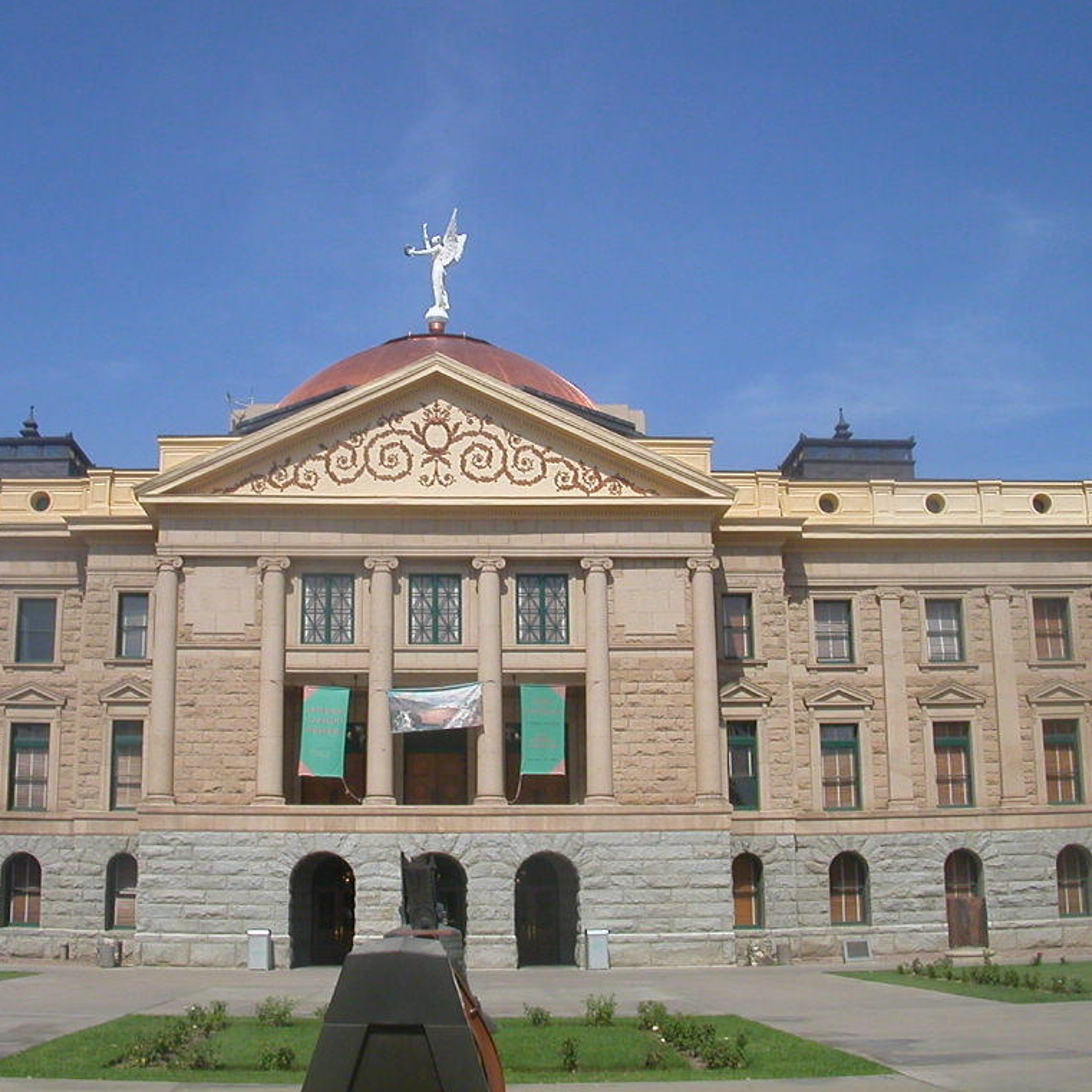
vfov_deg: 38.3
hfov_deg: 38.3
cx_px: 475
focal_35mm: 44
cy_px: 542
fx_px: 1570
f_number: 4.5
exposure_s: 1/1233
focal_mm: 5.6
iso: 100
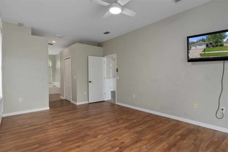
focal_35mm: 20
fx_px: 123
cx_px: 114
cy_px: 76
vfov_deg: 63.2
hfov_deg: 85.5
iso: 320
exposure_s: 1/4
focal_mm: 13
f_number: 8
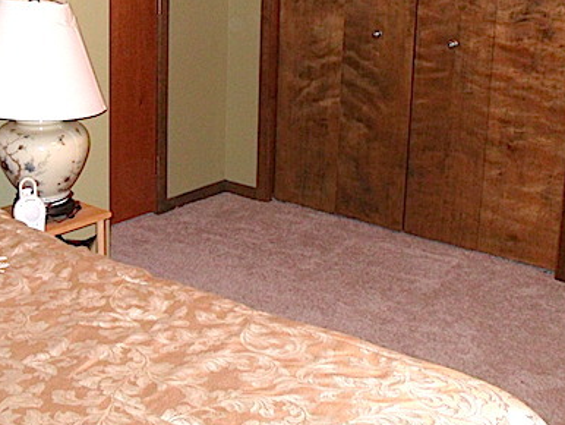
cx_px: 300
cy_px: 92
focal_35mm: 58
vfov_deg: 24.9
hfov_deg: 33.2
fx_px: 947
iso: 240
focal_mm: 6.3
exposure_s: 1/45
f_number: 3
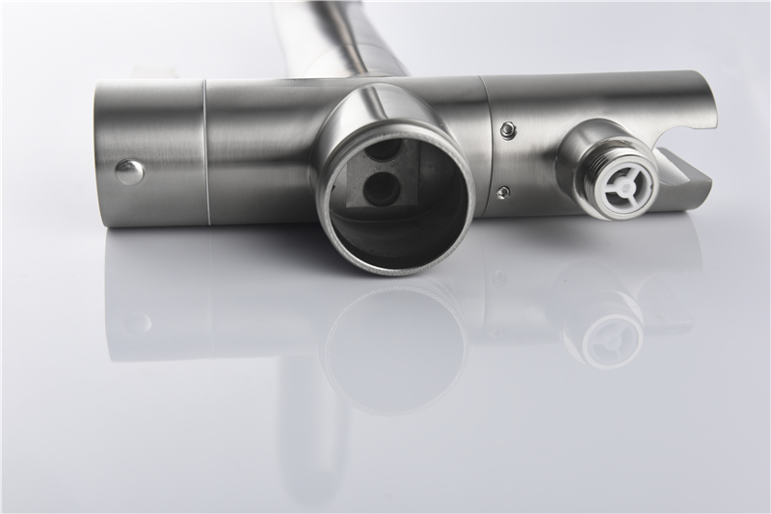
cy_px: 257
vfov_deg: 24.6
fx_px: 1178
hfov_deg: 36.3
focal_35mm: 55
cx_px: 386
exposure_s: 1/125
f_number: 10
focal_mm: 55
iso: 100
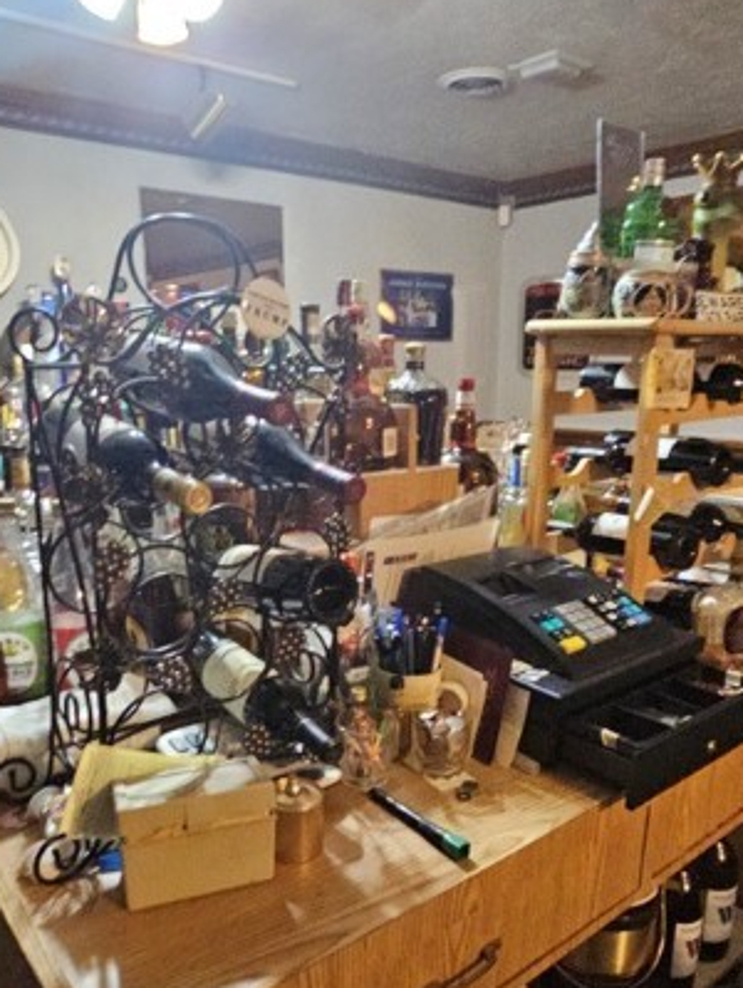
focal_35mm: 25
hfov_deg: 55.0
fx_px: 714
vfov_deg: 69.0
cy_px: 560
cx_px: 364
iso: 640
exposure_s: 1/24
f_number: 2.2
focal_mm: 2.2
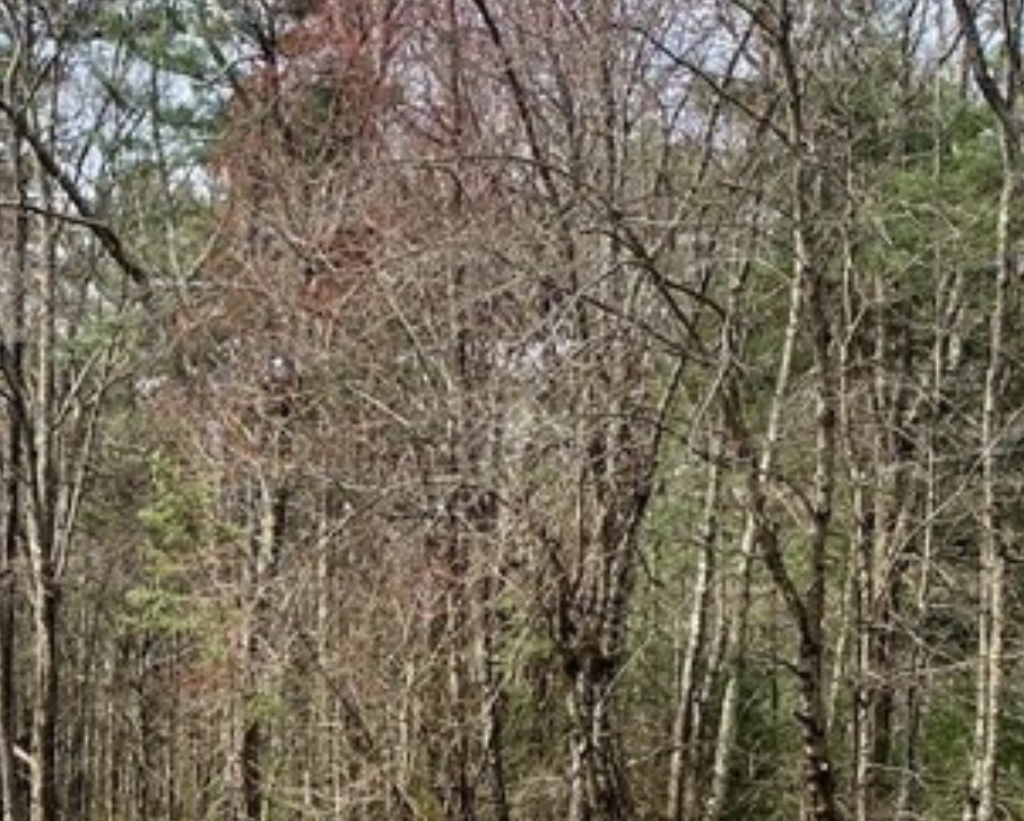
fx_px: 2608
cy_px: 784
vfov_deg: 17.5
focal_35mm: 86
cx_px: 24
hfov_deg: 21.5
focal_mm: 4.25
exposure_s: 1/1346
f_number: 1.8
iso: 32
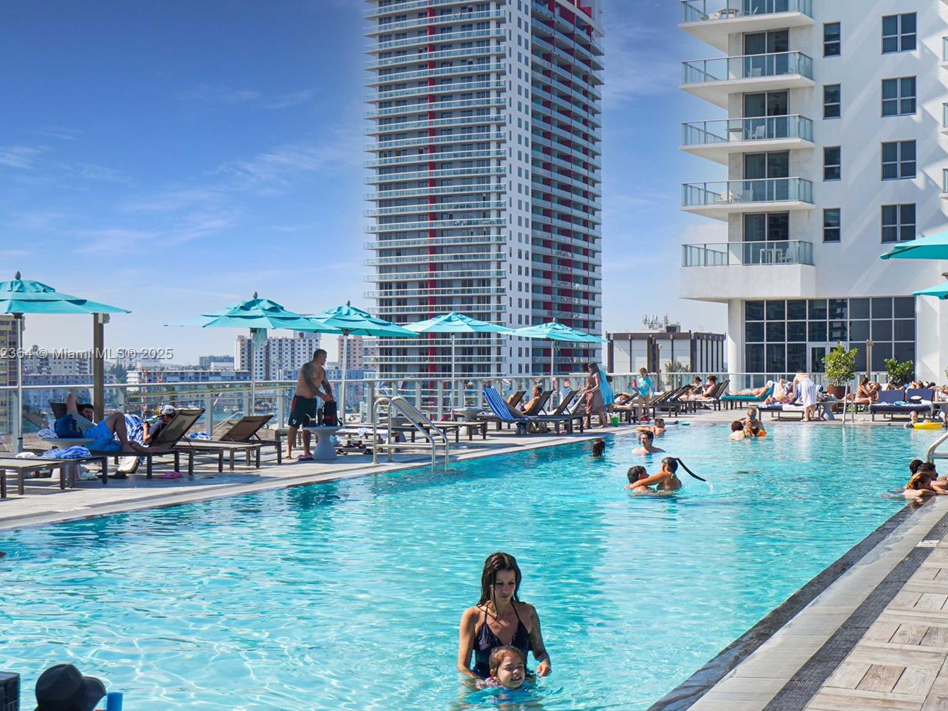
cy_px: 354
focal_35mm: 54
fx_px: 1479
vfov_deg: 27.0
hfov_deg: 35.5
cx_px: 498
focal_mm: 33
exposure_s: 1/200
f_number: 10
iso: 100
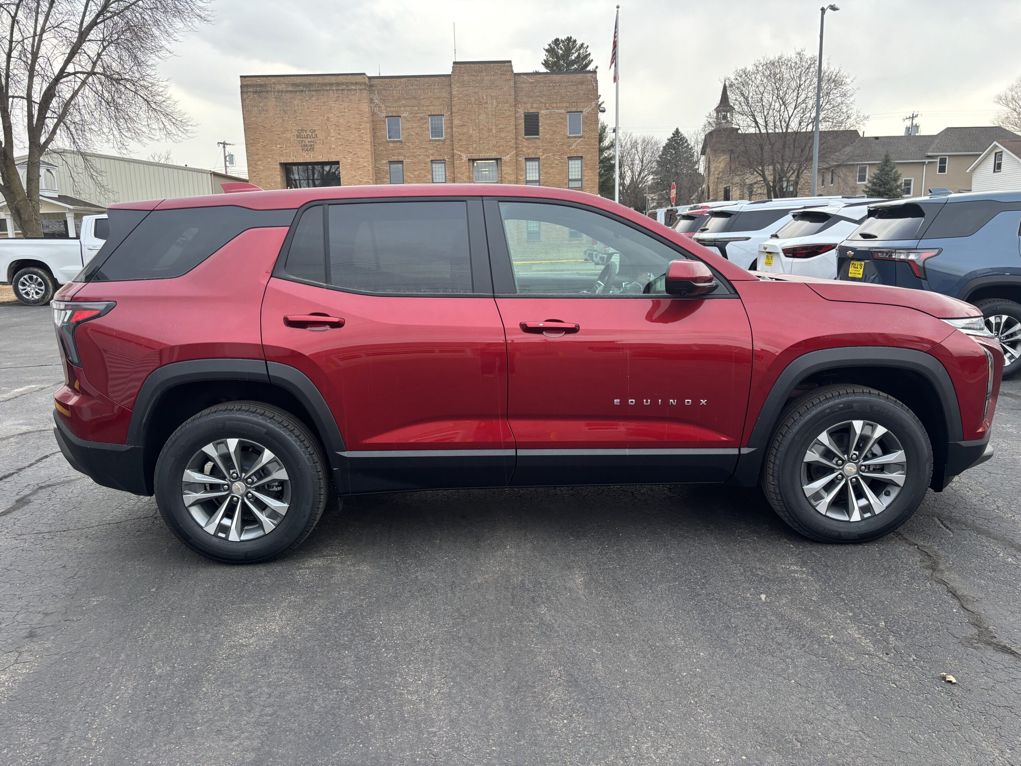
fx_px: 767
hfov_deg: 67.3
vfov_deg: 53.1
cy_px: 383
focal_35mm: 26
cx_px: 510
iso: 64
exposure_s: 1/159
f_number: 1.6
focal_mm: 5.96
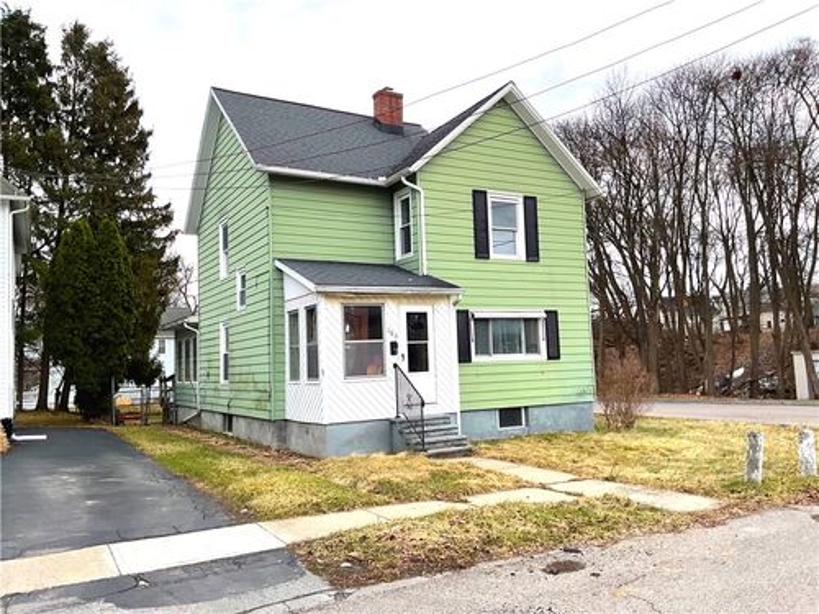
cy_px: 307
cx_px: 410
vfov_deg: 48.2
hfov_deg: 61.7
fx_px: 686
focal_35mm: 29
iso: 16
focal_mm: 3
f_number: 1.8
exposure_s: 1/804
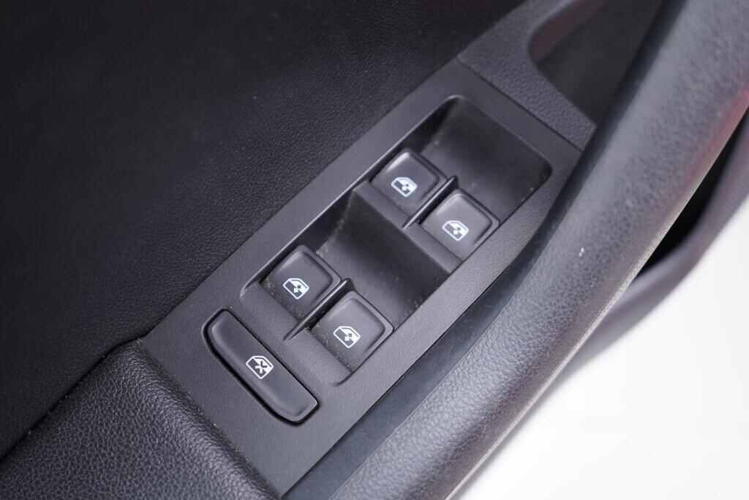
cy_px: 250
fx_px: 749
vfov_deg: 36.9
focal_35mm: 36
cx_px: 374
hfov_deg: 53.1
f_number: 2.8
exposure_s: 1/40
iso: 500
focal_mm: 24
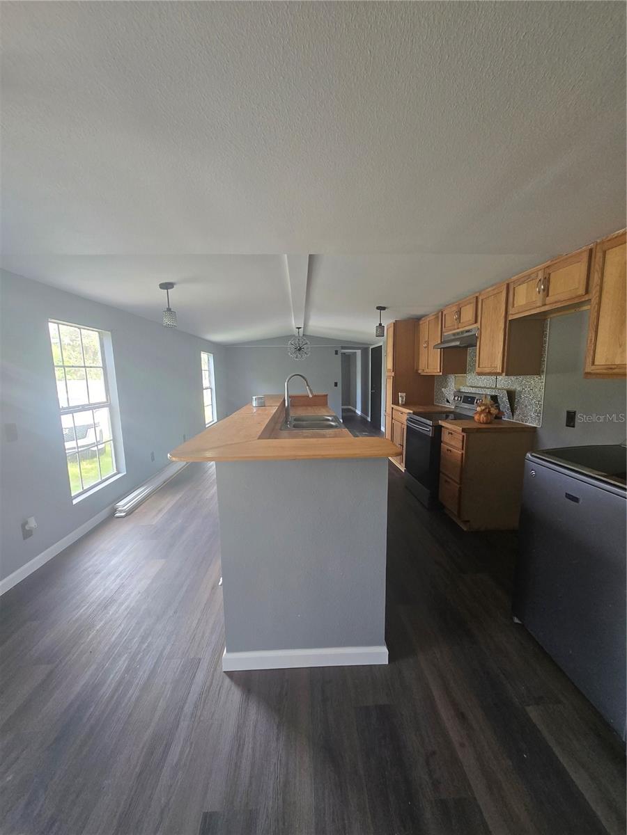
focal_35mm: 13
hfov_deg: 89.9
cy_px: 418
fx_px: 314
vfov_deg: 106.2
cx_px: 314
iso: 125
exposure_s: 1/60
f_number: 2.2
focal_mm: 1.7
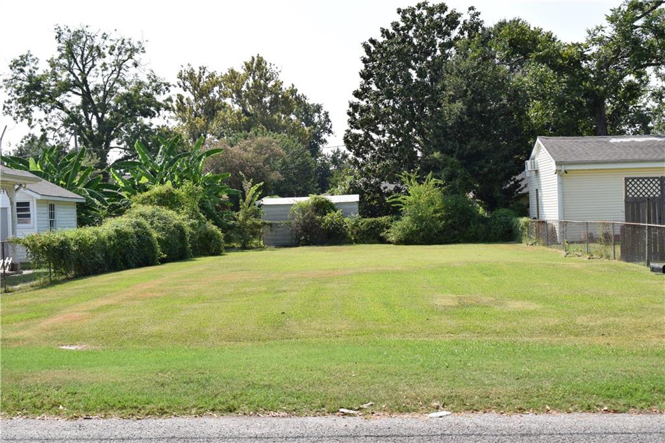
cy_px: 222
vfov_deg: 28.1
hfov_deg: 41.1
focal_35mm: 48
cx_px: 332
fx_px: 886
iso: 200
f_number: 10
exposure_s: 1/400
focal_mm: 32
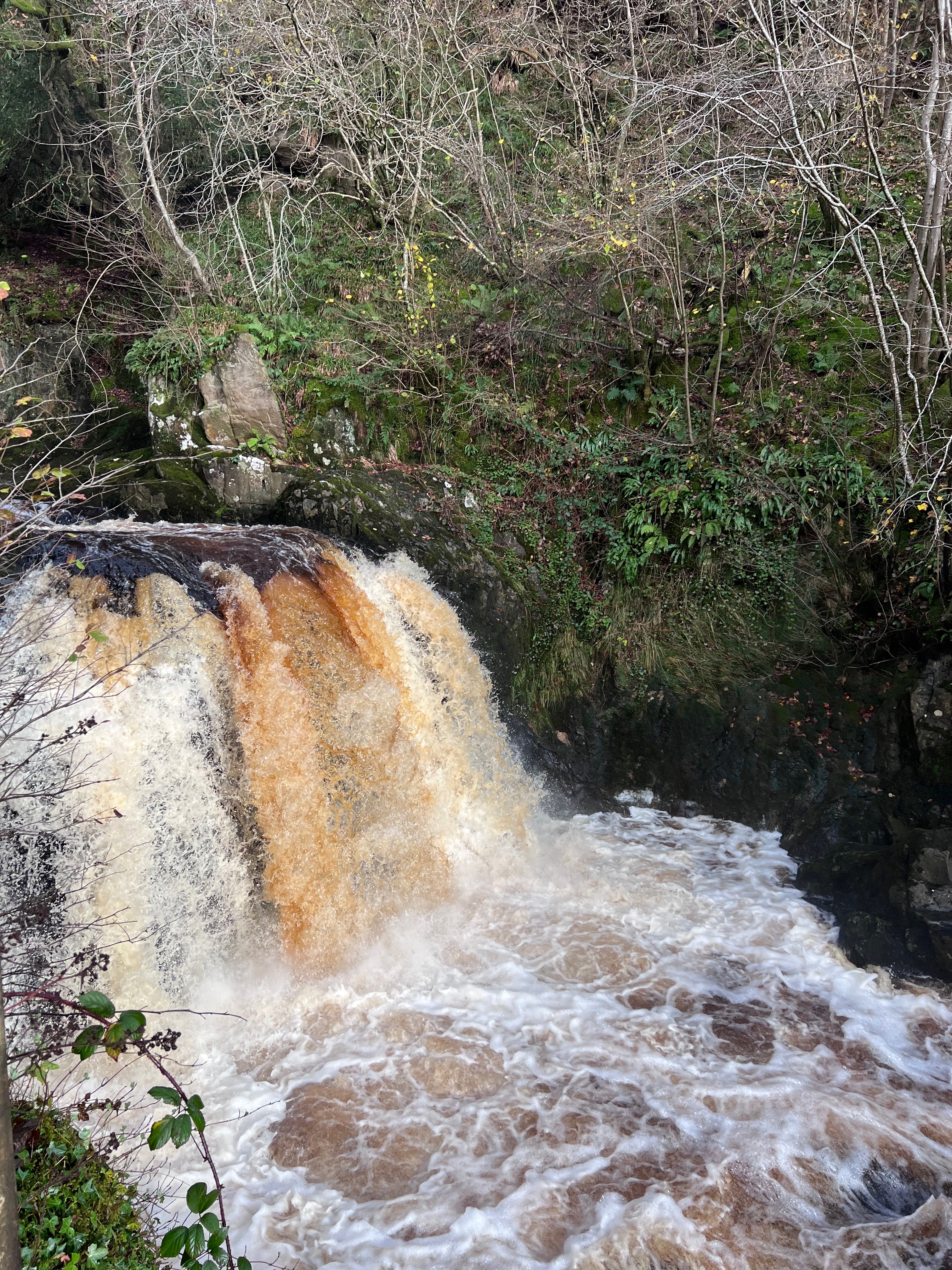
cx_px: 476
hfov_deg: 53.1
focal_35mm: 26
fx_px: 953
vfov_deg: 67.3
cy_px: 635
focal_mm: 5.7
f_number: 1.5
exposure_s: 1/873
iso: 50
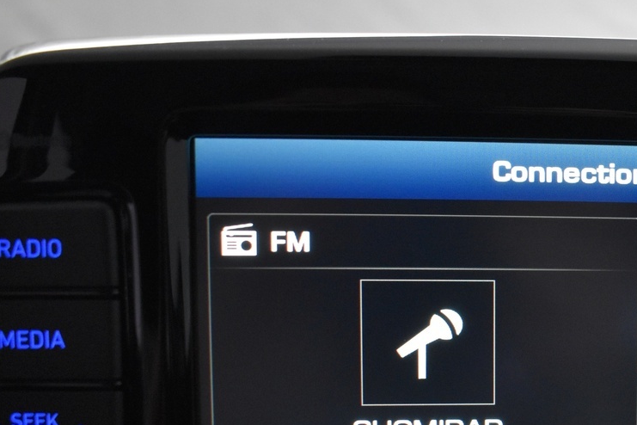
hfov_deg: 32.4
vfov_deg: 22.2
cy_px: 413
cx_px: 565
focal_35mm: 59
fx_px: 1044
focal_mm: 18
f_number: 4
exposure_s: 1/125
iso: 2200
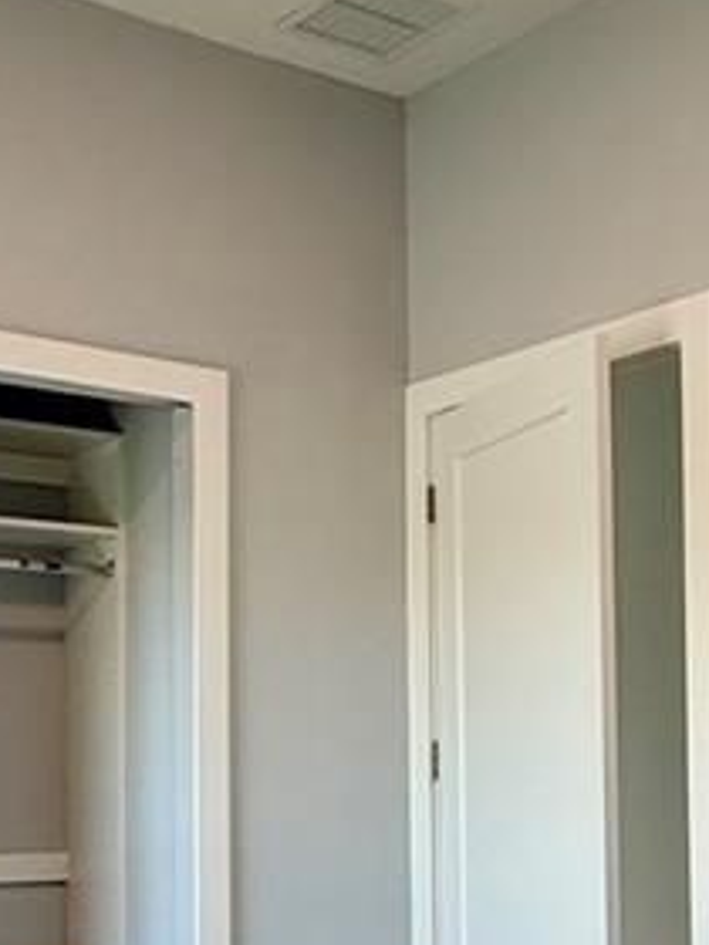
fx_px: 1639
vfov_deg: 31.5
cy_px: 739
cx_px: 233
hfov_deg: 24.3
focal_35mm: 60
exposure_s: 1/120
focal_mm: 2.22
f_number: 2.2
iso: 160
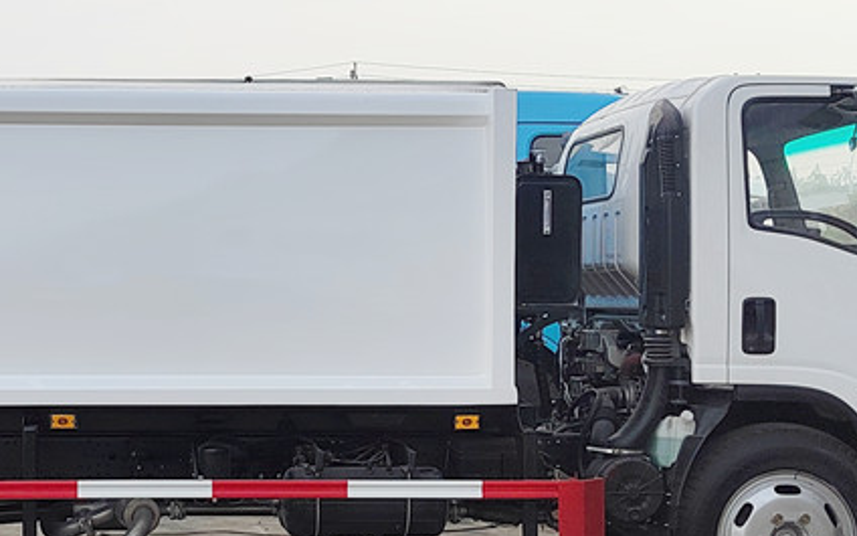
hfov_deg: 30.6
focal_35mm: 65
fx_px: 1518
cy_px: 268
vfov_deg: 20.0
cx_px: 154
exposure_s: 1/1888
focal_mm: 5.52
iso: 216
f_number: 1.9
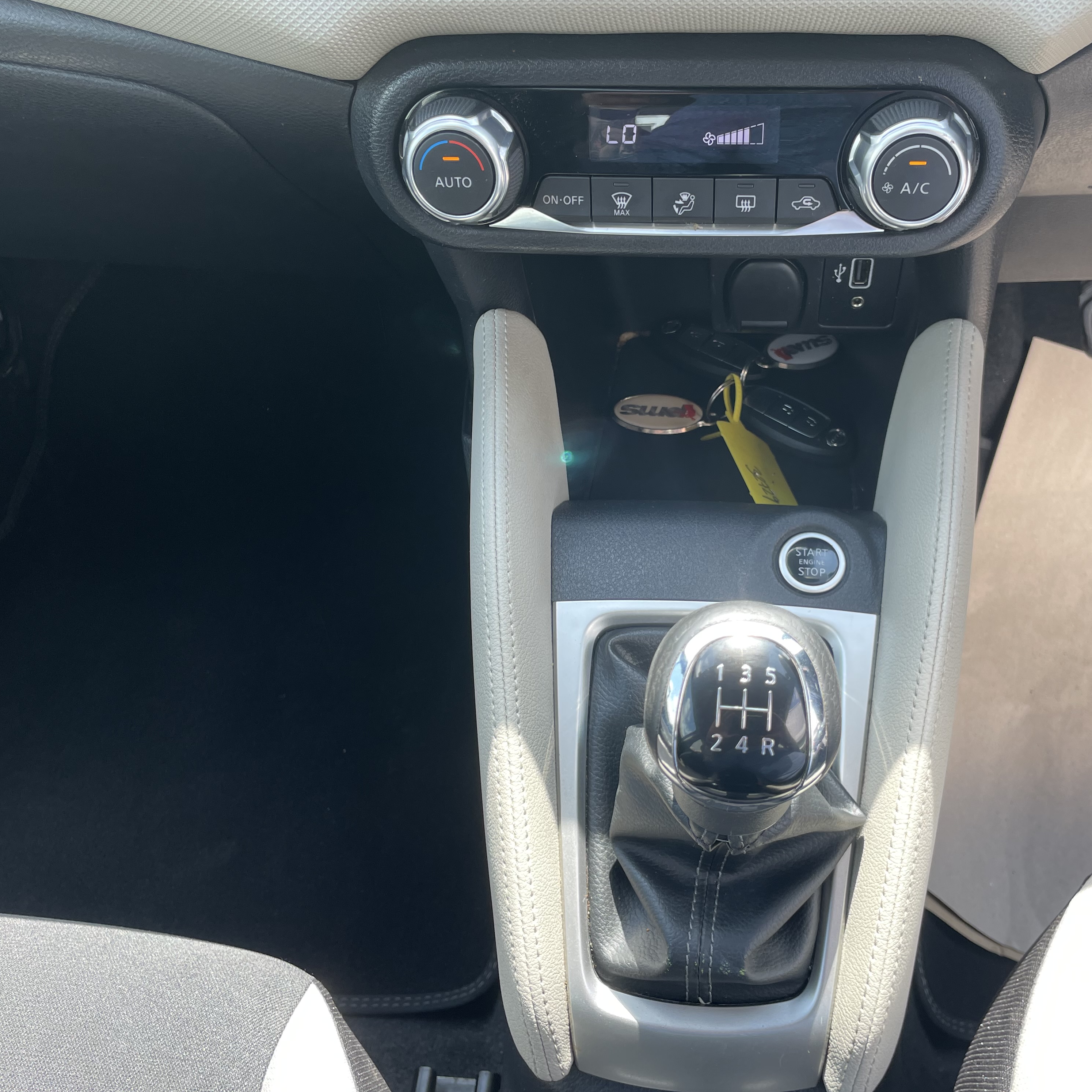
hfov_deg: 52.3
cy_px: 541
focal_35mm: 31
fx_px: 1106
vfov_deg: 52.5
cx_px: 638
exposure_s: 1/144
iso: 32
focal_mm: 4.2
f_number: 1.6
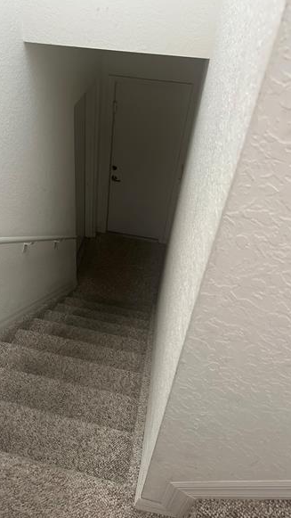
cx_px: 95
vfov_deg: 69.9
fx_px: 370
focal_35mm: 27
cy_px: 260
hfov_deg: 42.3
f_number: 1.78
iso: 640
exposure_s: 1/60
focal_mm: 6.86
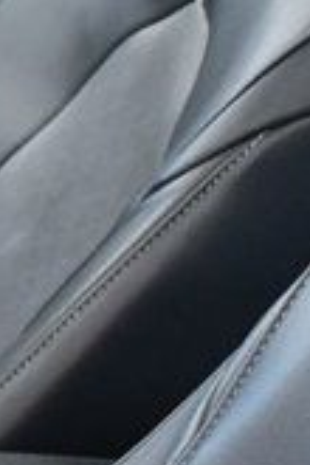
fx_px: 2648
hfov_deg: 6.1
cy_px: 544
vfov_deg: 9.9
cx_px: -659
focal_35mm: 205
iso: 2500
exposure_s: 1/80
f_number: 4.5
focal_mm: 22
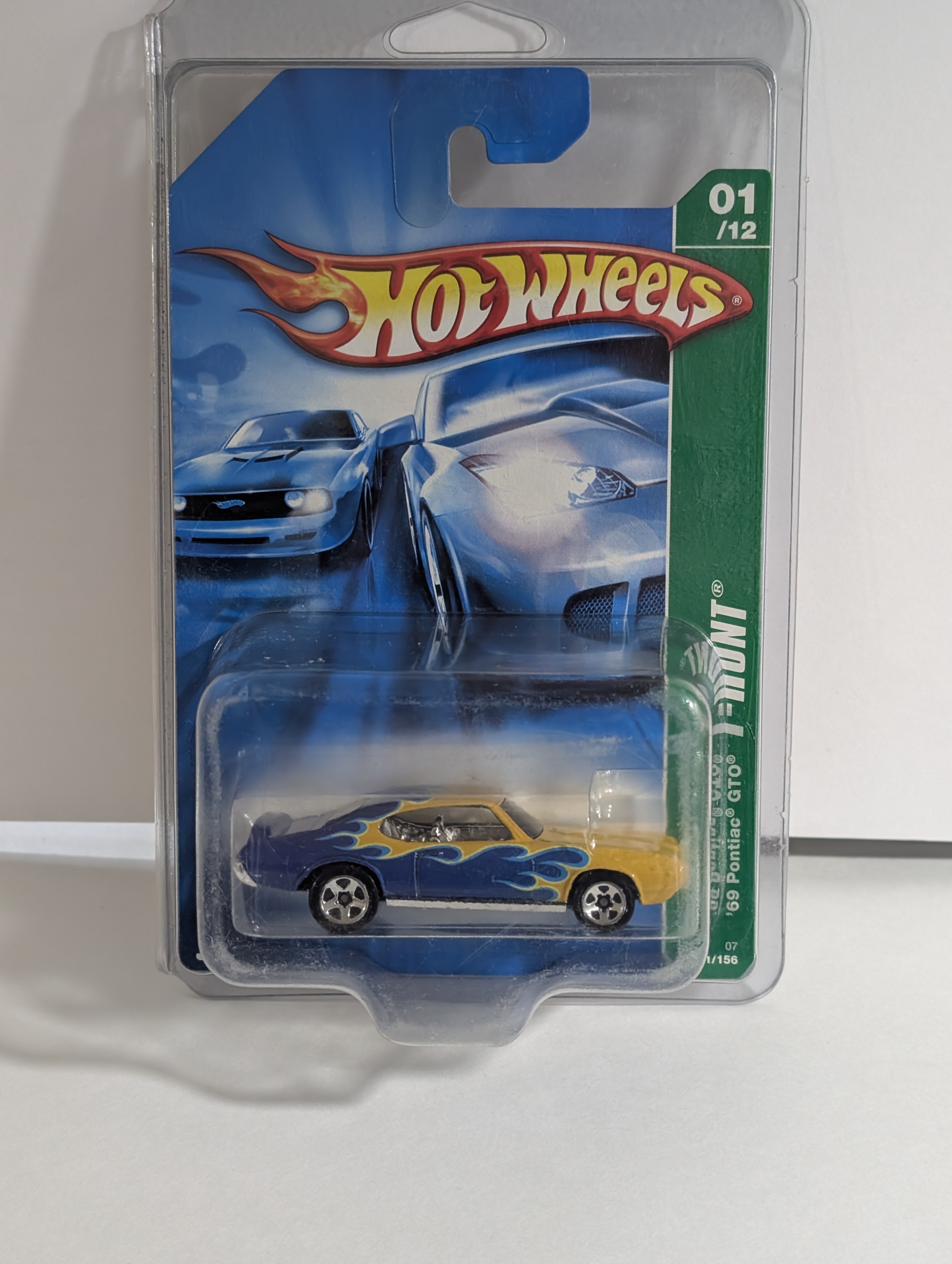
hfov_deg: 29.7
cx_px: 476
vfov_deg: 38.9
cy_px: 632
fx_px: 1792
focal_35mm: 49
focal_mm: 6.9
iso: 346
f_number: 1.68
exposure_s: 1/94.5
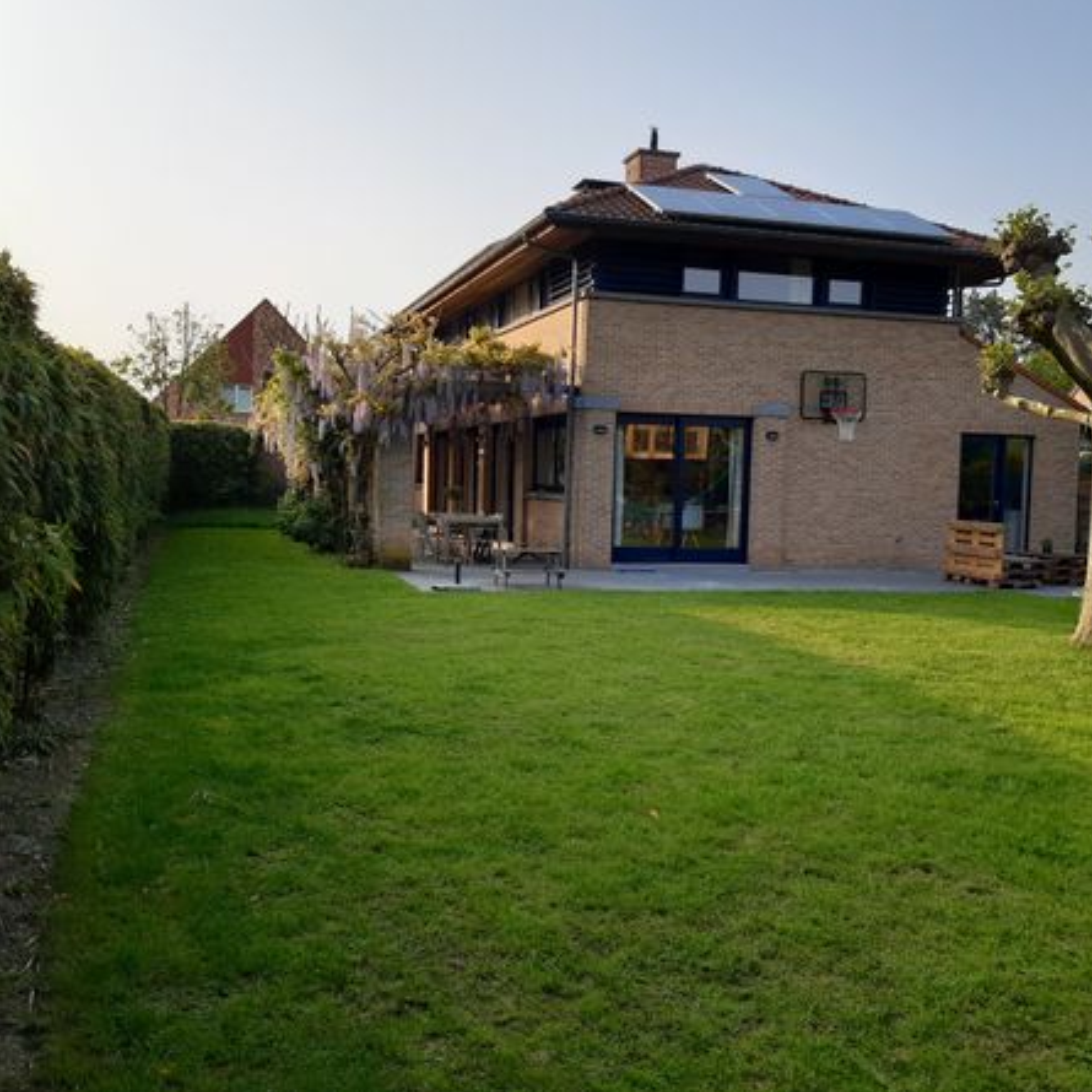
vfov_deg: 52.5
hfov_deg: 52.5
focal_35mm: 31
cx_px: 533
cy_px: 542
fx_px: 1106
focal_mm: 3.92
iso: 40
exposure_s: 1/718
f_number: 1.7
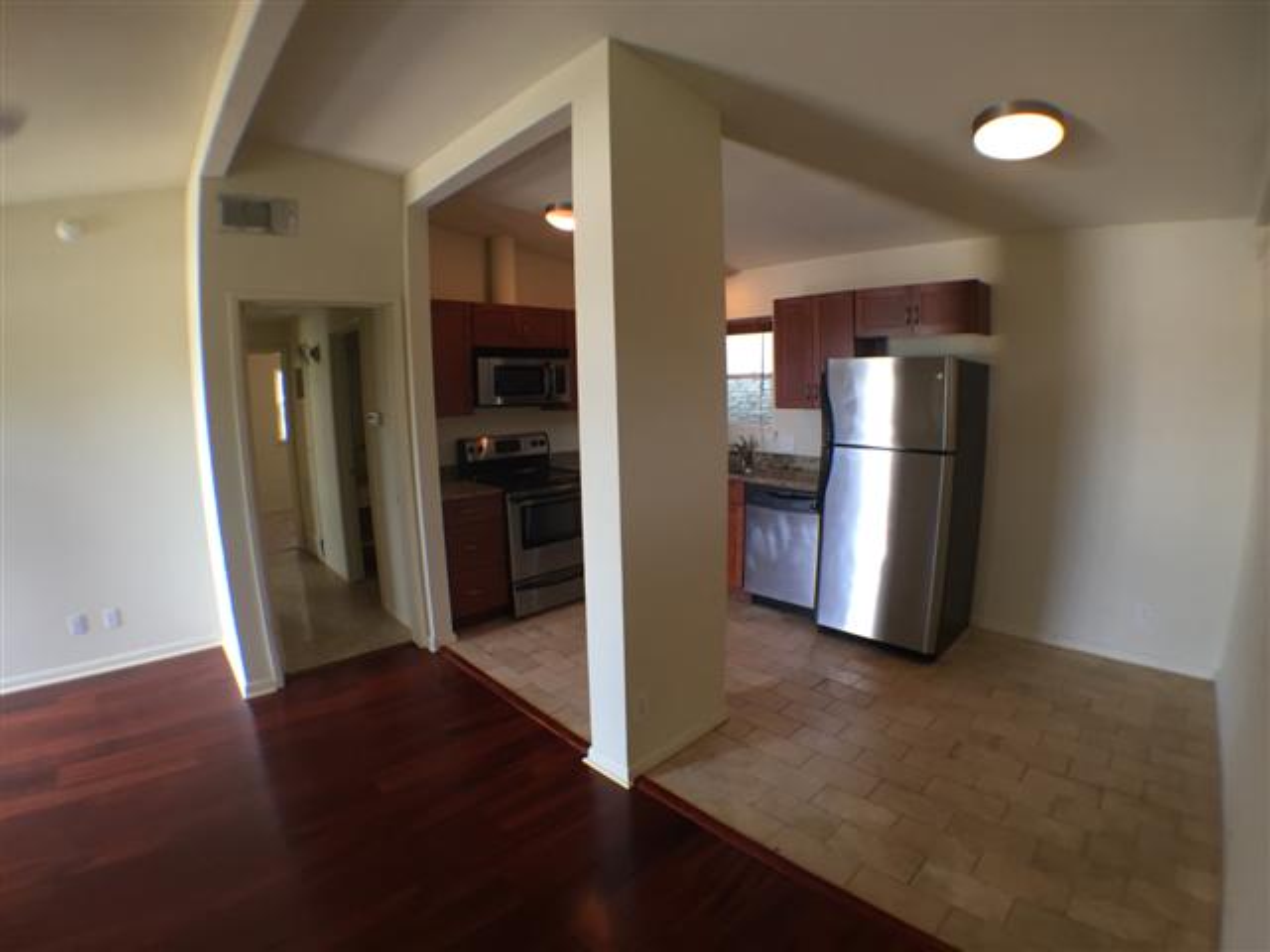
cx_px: 635
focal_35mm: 29
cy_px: 476
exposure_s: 1/30
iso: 100
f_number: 2.2
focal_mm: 4.15
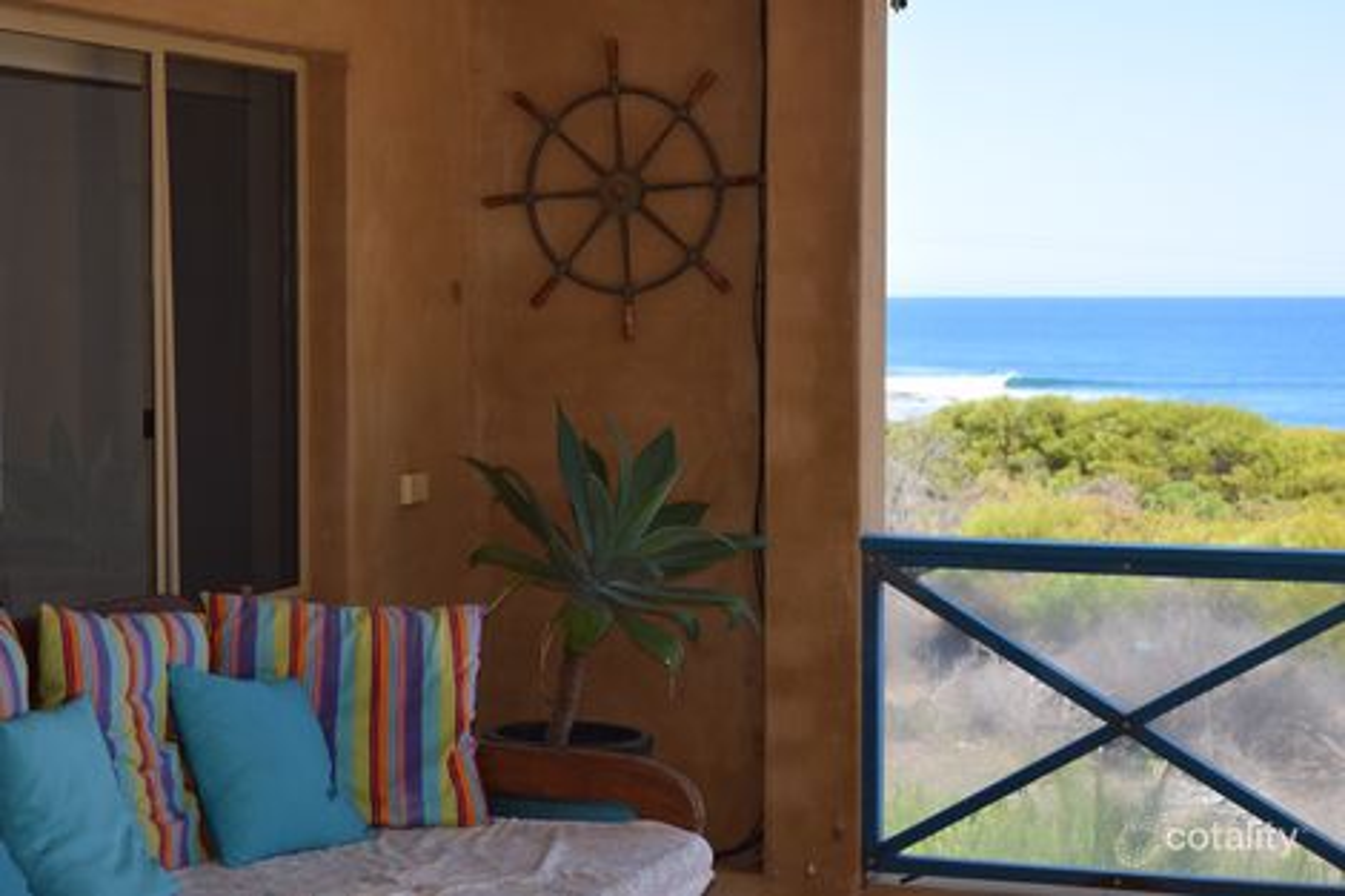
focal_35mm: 82
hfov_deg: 24.6
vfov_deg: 16.5
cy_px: 448
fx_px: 3081
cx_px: 672
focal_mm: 55
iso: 100
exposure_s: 1/160
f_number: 6.3
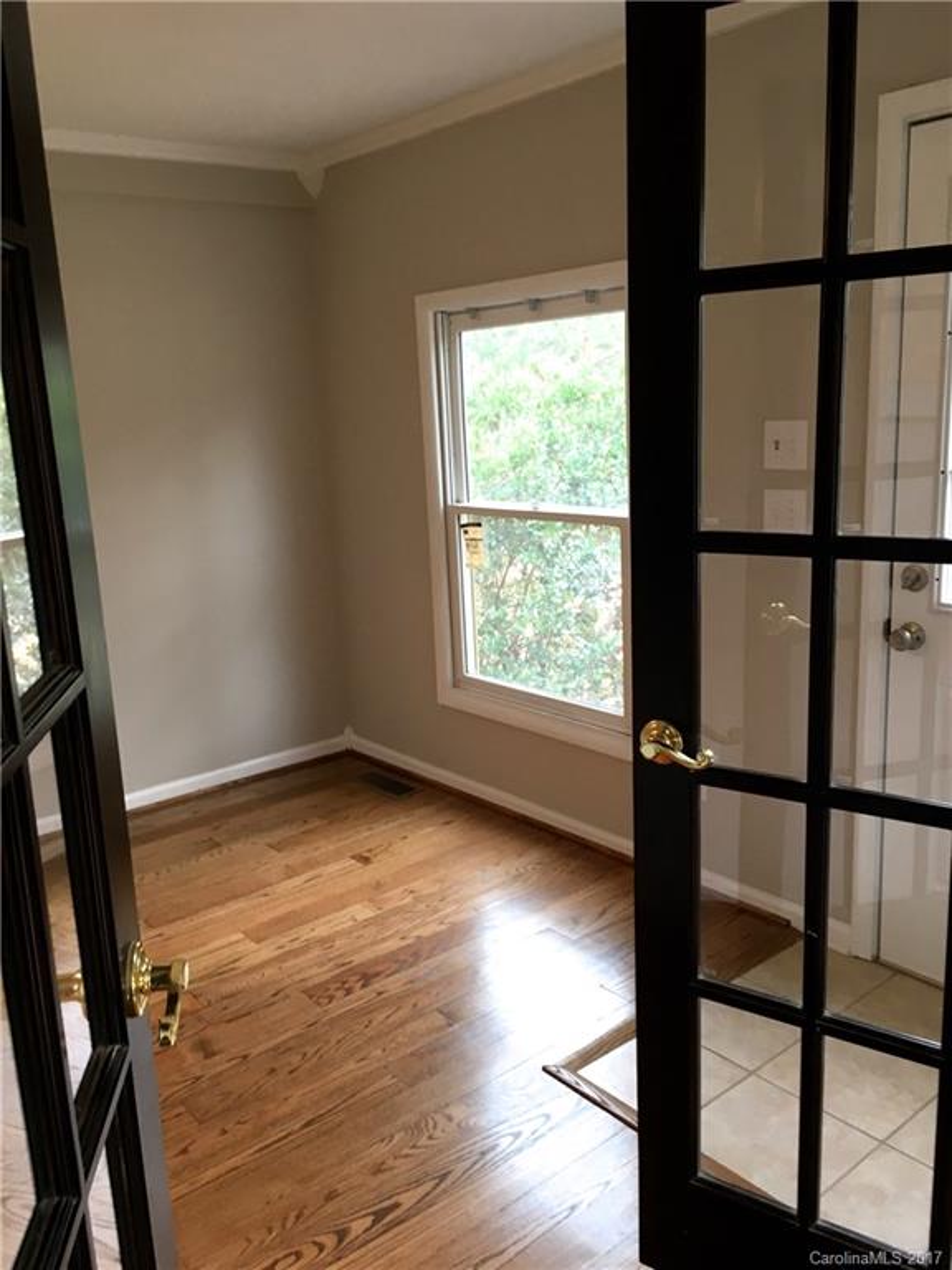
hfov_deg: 48.2
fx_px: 1063
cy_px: 635
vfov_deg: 61.7
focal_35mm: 29
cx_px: 476
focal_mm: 4.15
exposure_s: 1/30
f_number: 2.2
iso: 50
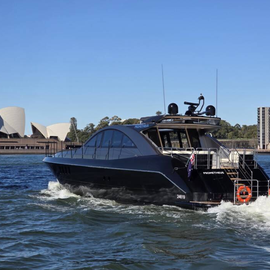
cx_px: 131
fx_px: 785
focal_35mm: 89
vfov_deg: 19.5
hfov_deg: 19.5
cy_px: 138
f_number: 2.4
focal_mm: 7.9
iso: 50
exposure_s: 1/2653
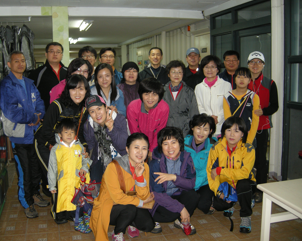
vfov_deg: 39.2
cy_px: 117
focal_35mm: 38
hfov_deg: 47.9
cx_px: 138
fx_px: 340
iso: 130
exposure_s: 1/30
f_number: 2.7
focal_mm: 7.5
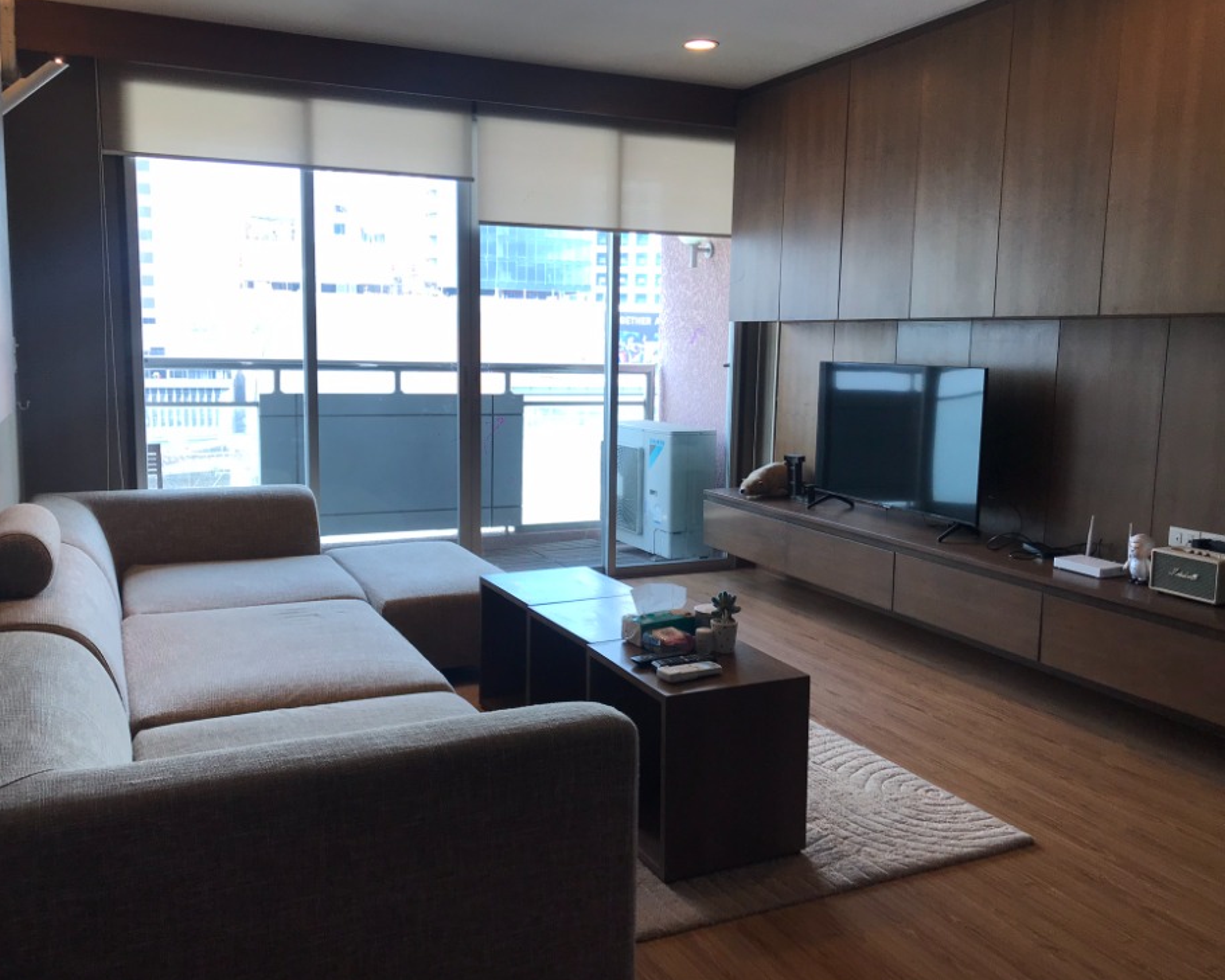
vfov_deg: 48.5
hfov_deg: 58.8
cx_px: 606
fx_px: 1088
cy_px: 488
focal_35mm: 30
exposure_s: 1/102
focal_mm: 3.99
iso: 20
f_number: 1.8
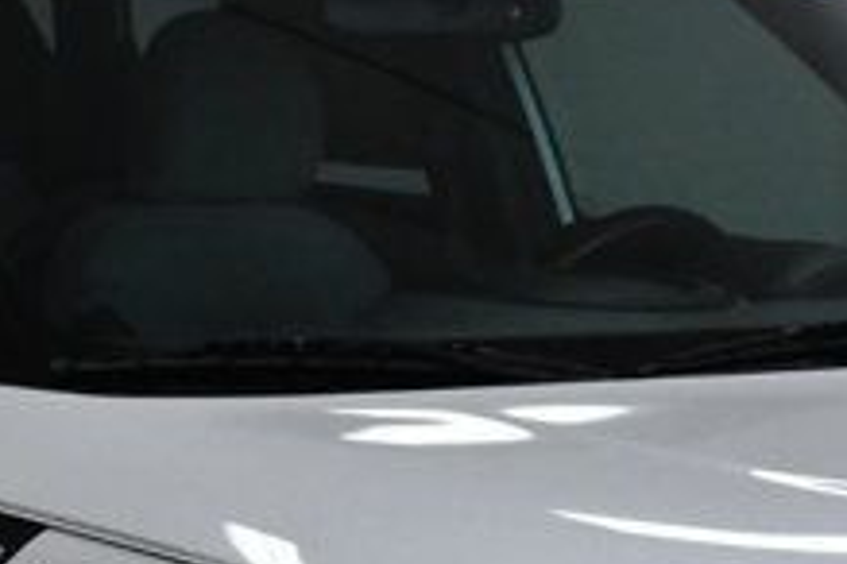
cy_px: 773
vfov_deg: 7.3
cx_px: 453
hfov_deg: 11.0
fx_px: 4399
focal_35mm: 187
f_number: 13
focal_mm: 27
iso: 2500
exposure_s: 1/640
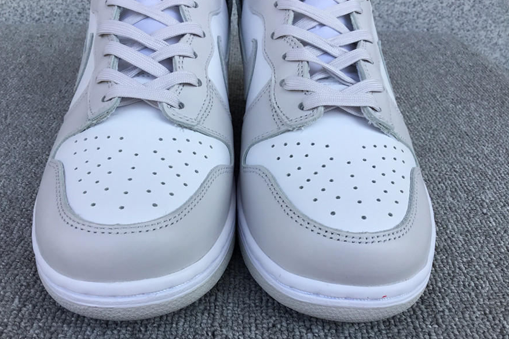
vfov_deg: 40.0
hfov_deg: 57.2
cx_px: 249
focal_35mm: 33
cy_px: 173
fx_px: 467
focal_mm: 3.3
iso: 25
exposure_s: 1/515
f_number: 2.4
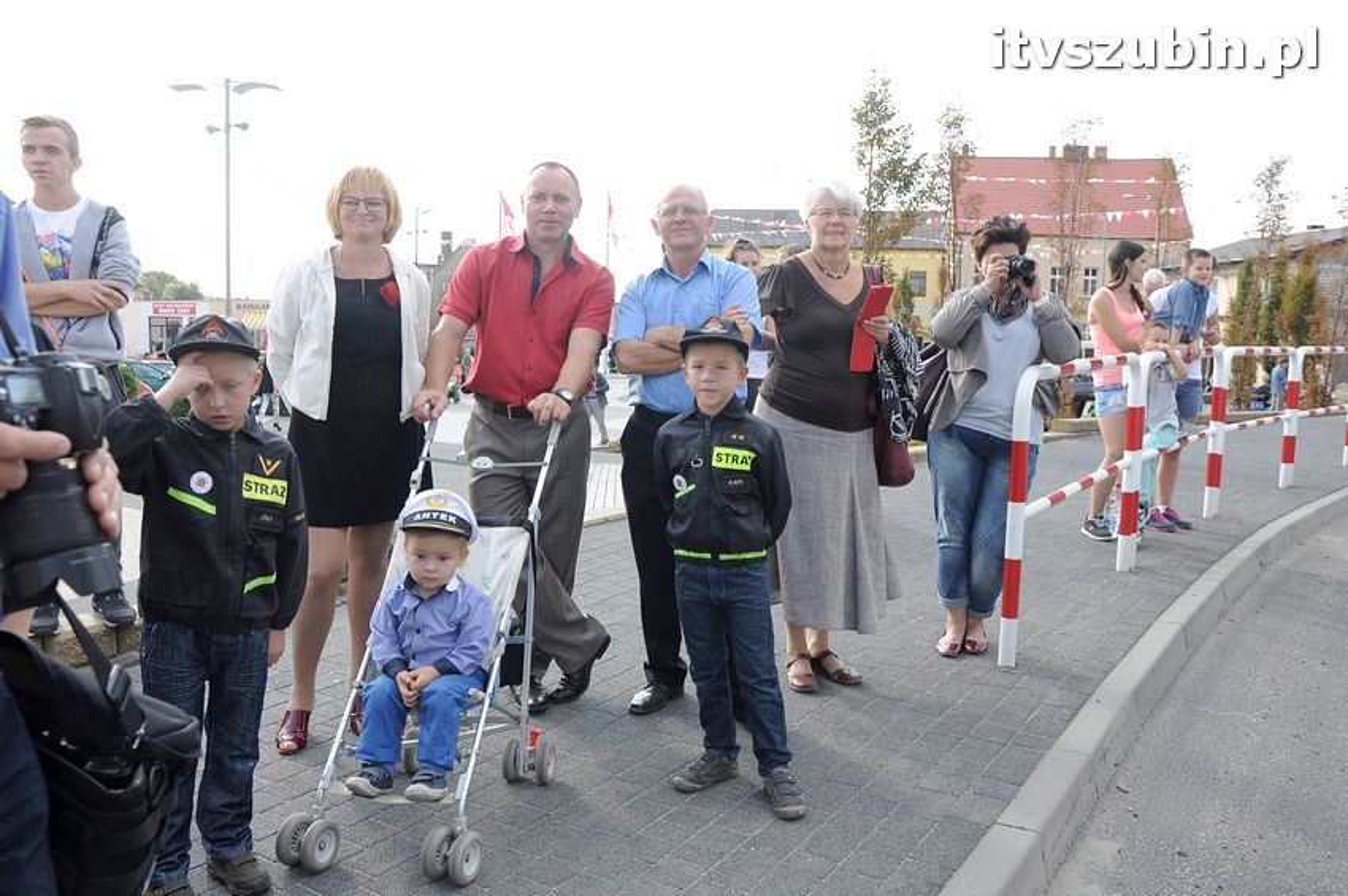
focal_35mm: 32
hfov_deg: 59.5
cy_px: 448
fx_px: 1178
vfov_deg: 41.6
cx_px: 674
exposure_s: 1/250
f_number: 8
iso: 400
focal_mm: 21
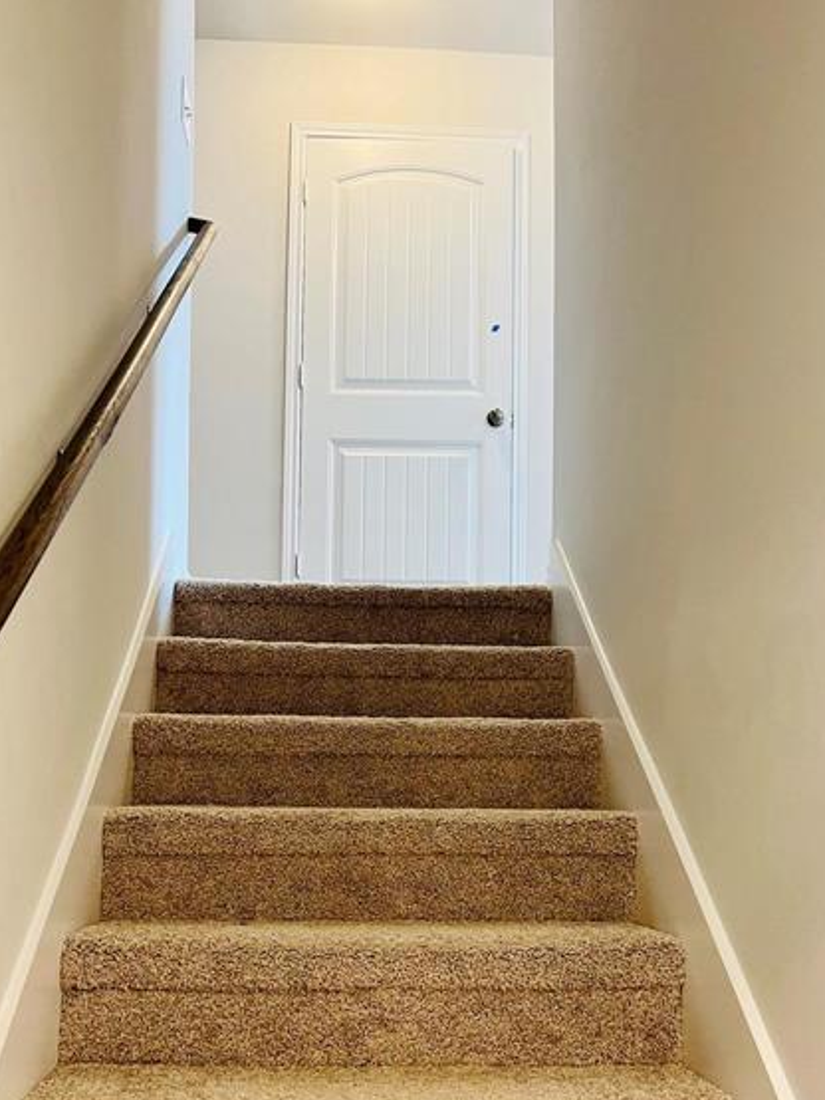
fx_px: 1144
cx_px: 405
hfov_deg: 39.6
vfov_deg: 51.0
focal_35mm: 36
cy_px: 662
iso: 160
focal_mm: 5.7
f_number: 1.5
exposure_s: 1/60
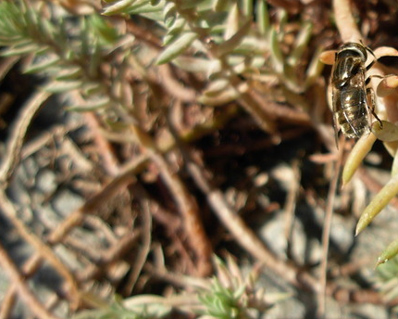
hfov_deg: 26.6
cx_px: 359
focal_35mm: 69
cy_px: 97
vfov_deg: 22.0
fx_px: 813
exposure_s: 1/745
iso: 79
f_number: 2.9
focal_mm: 6.3
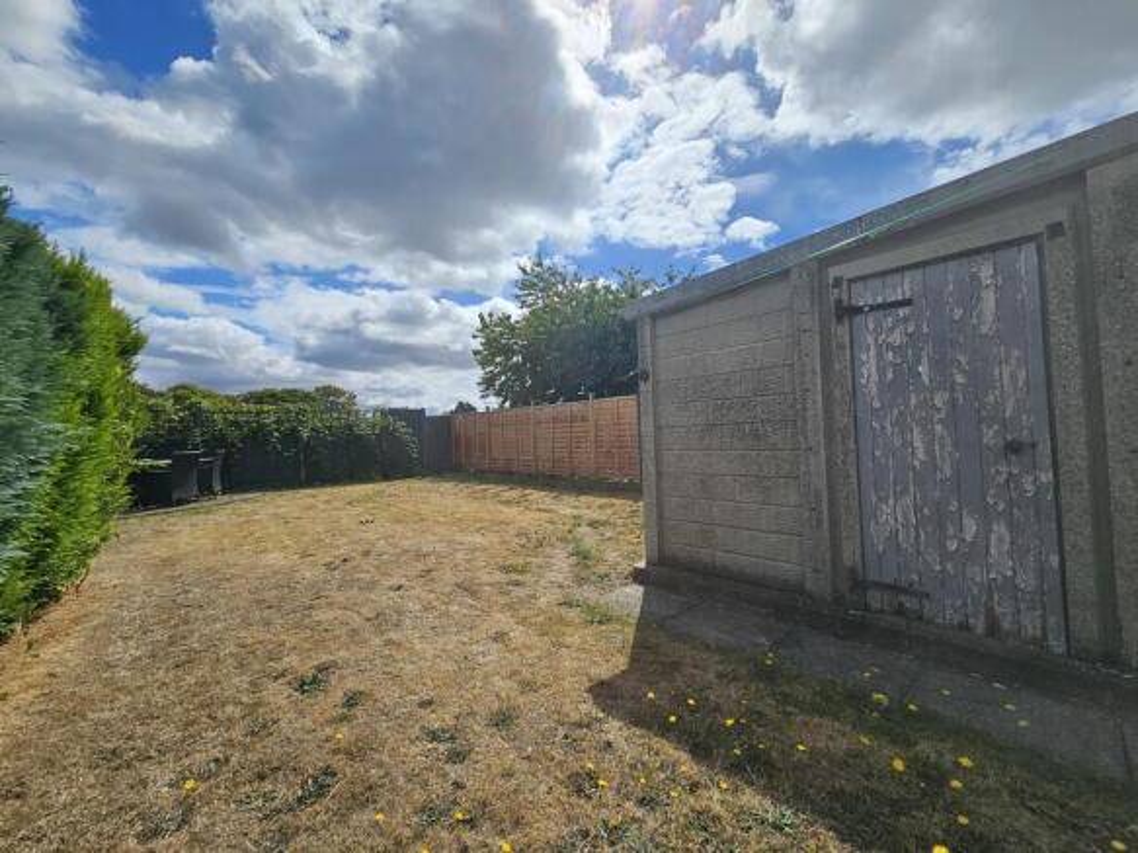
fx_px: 427
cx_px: 569
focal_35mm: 13
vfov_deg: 89.9
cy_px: 426
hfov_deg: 106.2
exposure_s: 1/5075
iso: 50
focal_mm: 2.2
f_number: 2.2
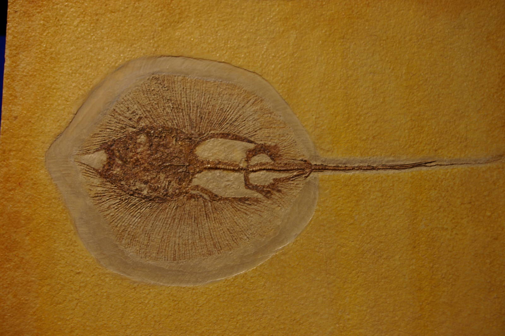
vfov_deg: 31.8
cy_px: 168
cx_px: 252
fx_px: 589
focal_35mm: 42
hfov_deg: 46.4
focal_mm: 28
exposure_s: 1/6
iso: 400
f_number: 5.6
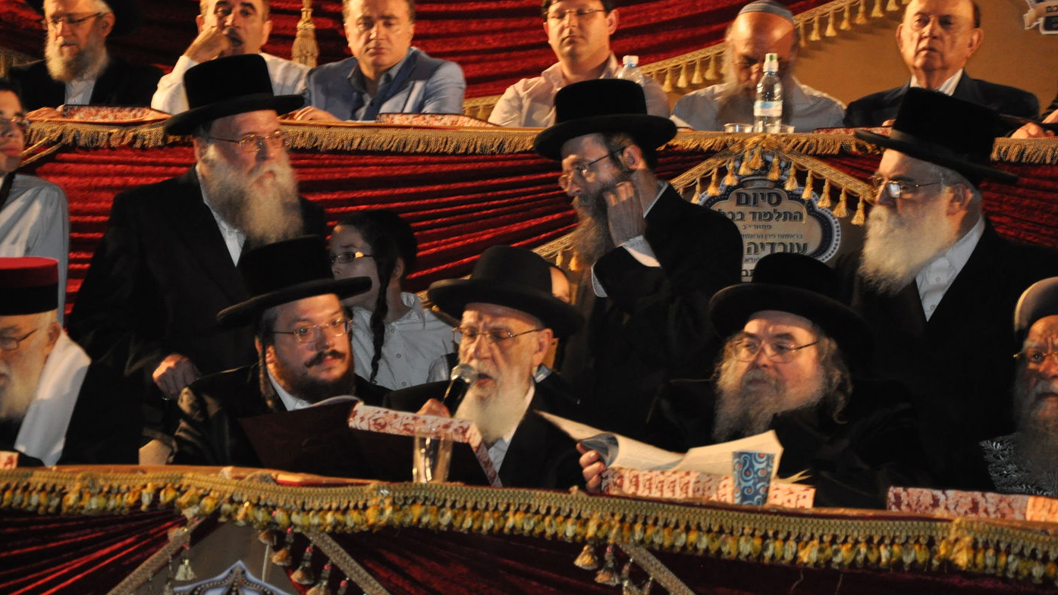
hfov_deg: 17.0
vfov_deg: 9.6
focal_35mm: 126
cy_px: 292
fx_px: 3535
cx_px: 528
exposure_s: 1/60
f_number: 5.6
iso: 1600
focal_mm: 80
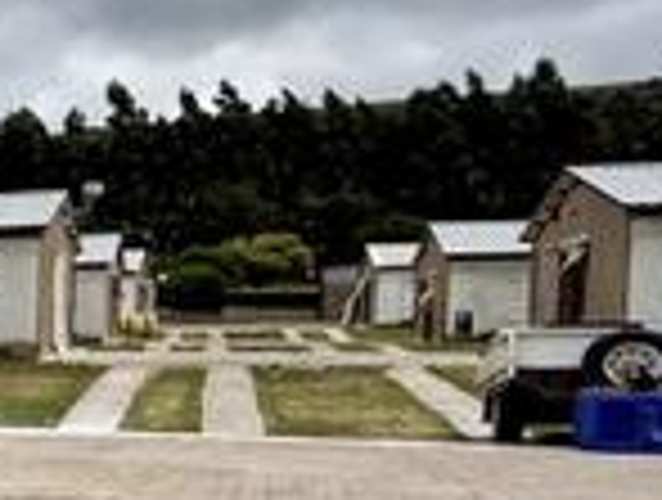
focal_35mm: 76
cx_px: -896
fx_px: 1457
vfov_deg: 19.2
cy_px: 419
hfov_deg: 15.3
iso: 50
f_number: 2.2
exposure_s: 1/4425
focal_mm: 2.22
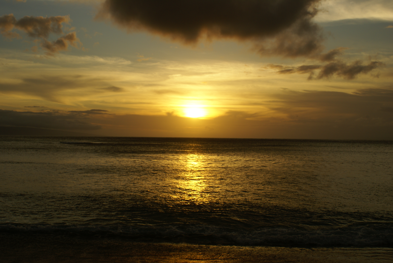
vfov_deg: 29.9
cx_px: 196
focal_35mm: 45
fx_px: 492
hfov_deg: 43.6
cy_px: 132
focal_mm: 30
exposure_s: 1/400
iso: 100
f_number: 9
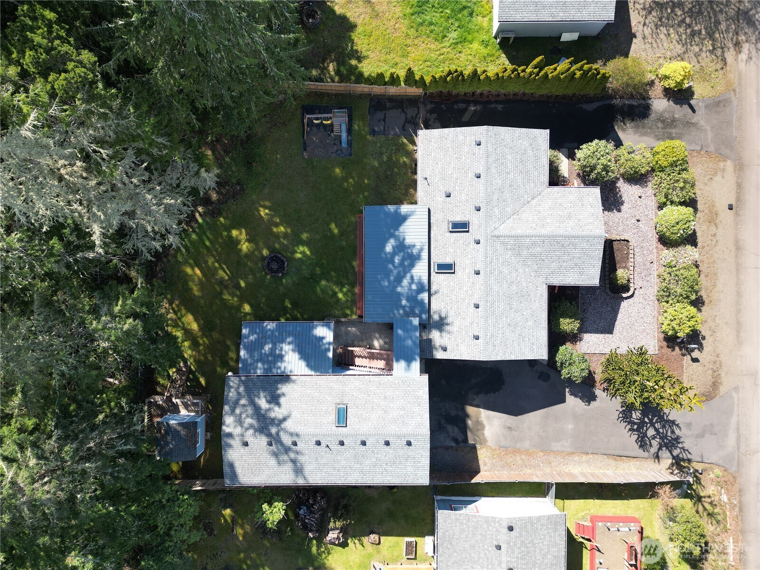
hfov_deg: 71.6
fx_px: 527
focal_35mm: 24
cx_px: 380
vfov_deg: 56.8
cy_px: 285
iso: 100
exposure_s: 1/640
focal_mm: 6.72
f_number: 1.7
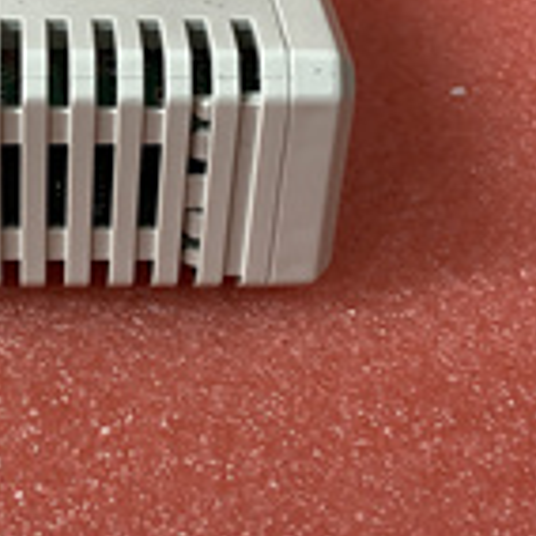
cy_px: 126
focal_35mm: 81
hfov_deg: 20.9
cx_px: 34
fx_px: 1419
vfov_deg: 21.2
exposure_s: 1/50
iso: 160
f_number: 1.8
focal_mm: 4.25
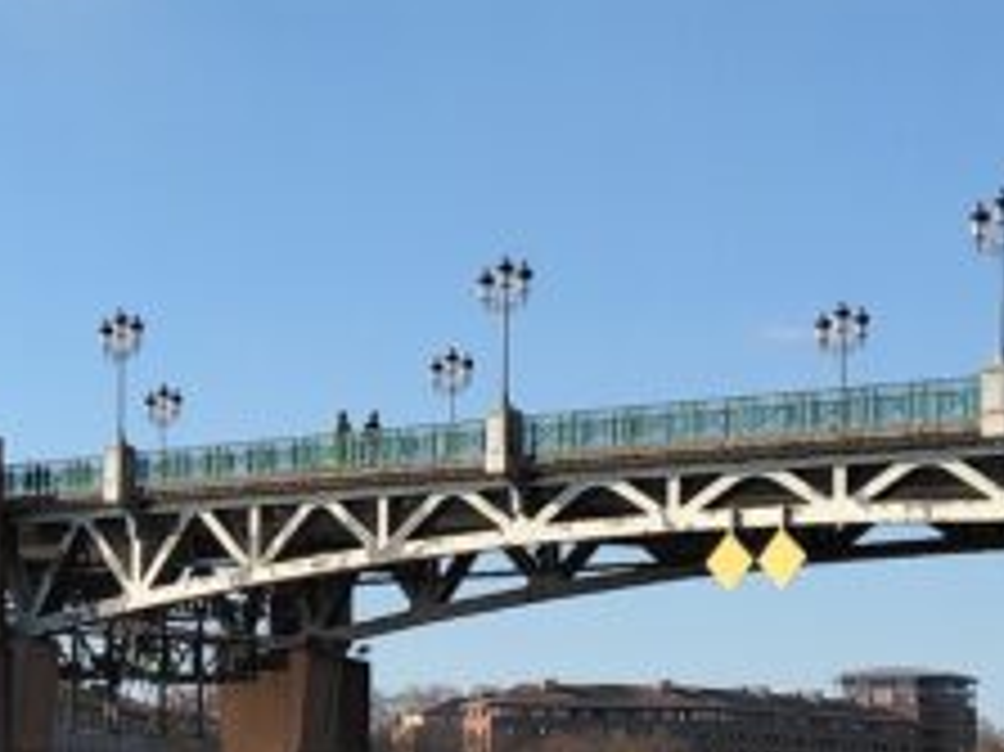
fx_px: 3595
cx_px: 23
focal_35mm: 124
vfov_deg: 11.9
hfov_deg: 15.6
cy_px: 590
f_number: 1.8
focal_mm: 4.05
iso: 100
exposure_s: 1/552
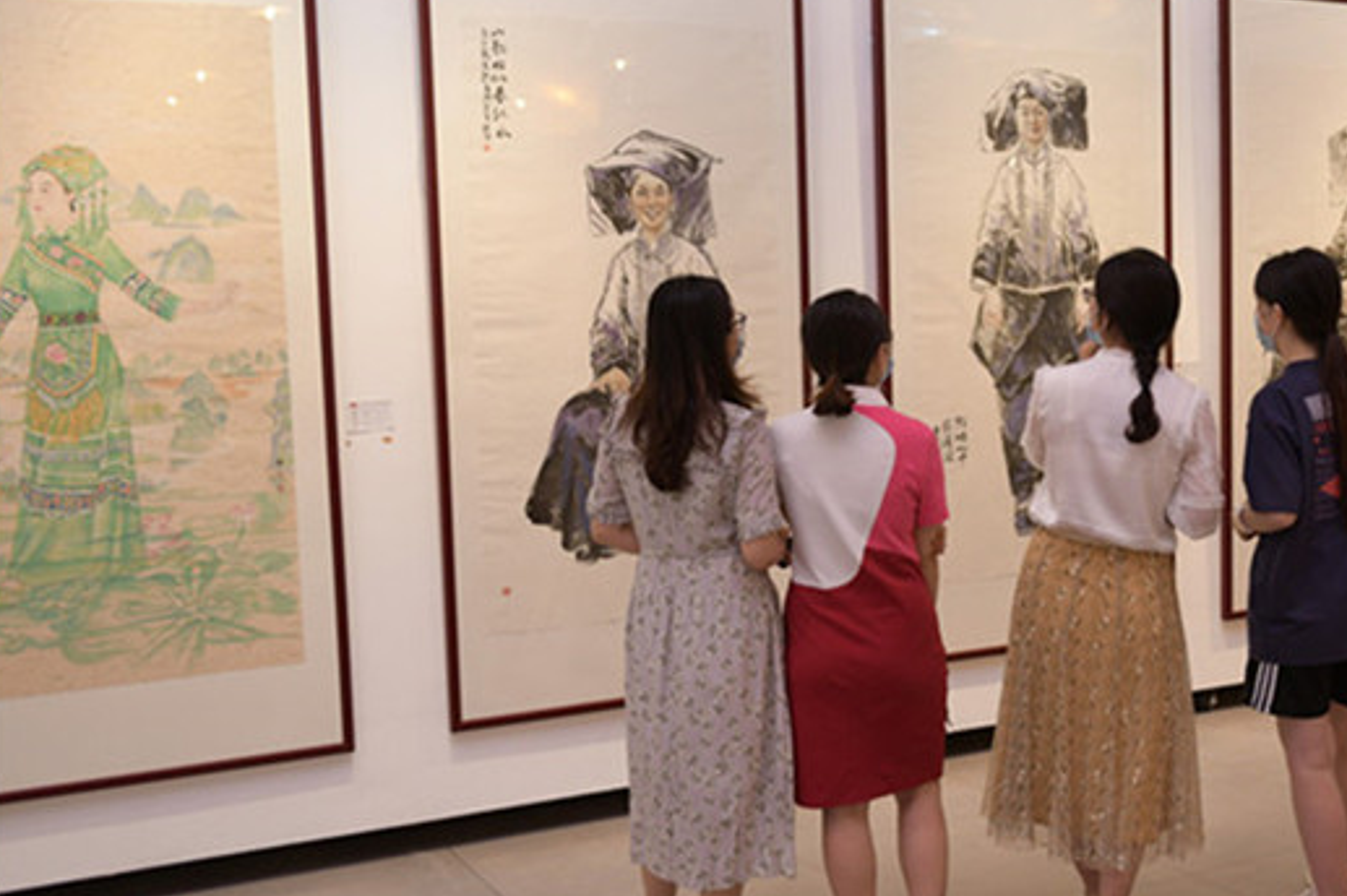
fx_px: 1720
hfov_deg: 42.2
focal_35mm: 46
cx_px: 896
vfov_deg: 29.2
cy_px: 441
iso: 1250
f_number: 3.5
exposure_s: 1/160
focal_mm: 34
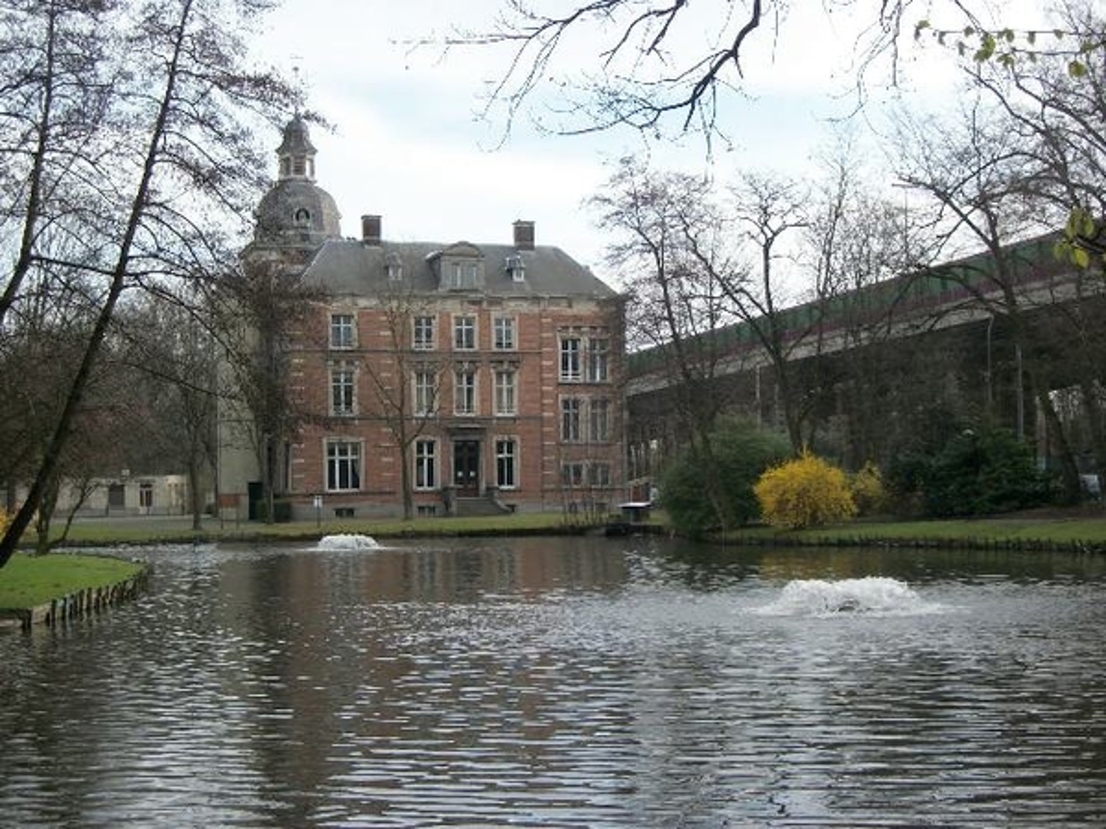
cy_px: 414
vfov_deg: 23.7
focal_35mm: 62
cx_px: 553
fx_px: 1981
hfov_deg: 31.2
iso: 80
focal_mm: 11
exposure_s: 1/400
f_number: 4.1
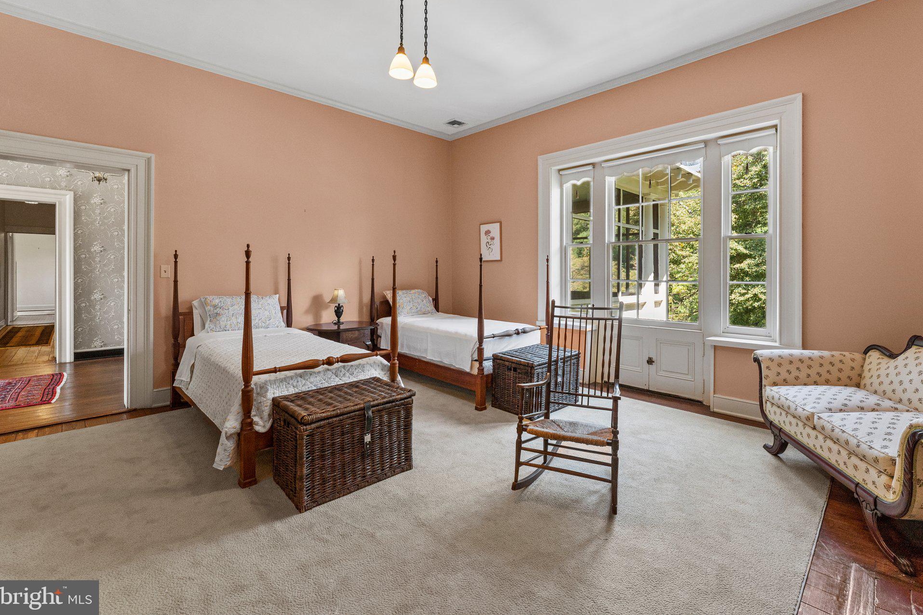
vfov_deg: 74.5
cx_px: 486
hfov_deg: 97.5
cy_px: 286
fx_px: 404
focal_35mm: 16
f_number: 8
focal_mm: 14.7
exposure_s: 1/20
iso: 500
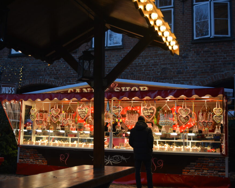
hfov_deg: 39.8
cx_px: 104
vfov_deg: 32.3
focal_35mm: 47
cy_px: 94
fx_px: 324
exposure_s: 1/60
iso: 200
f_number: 4
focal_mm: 27
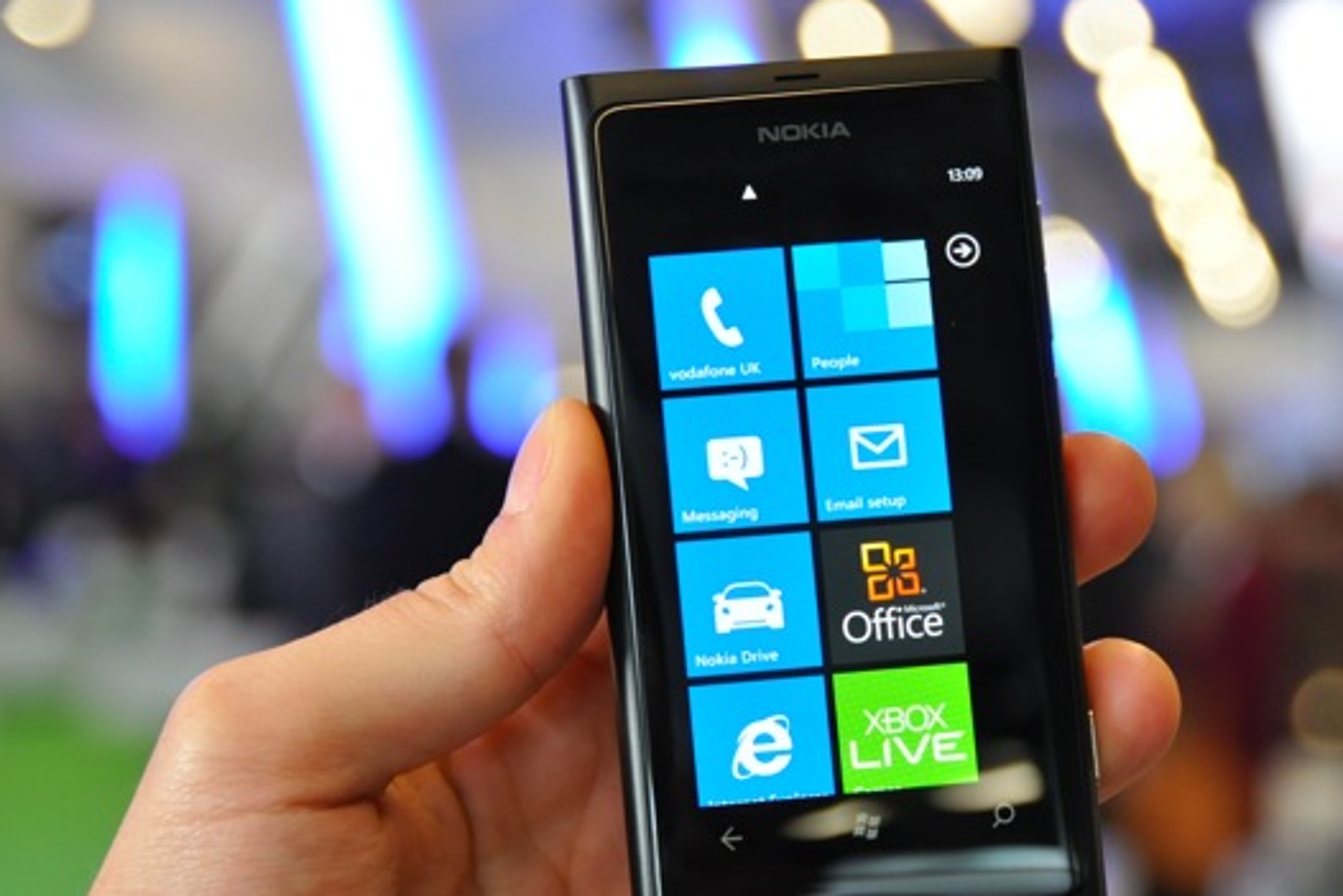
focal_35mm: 113
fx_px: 4216
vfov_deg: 12.1
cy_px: 514
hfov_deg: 18.1
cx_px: 792
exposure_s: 1/30
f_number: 4.8
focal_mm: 62
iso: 1000
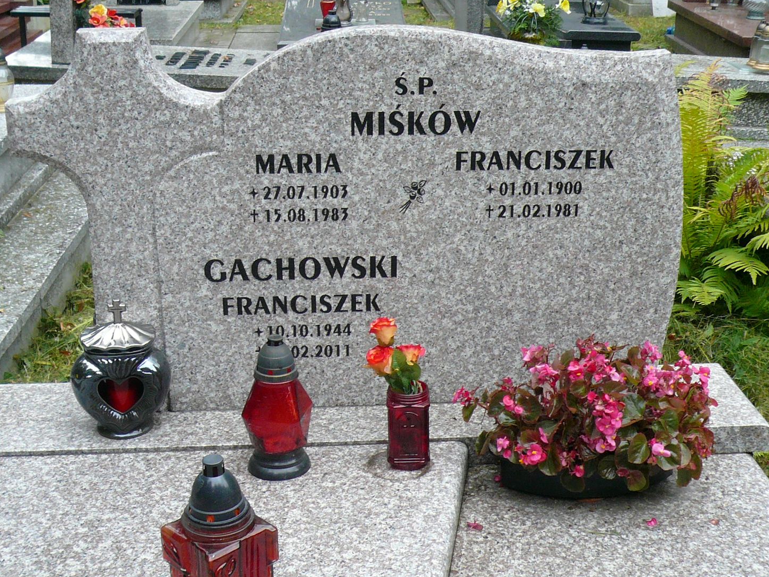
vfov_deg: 27.5
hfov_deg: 36.2
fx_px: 1178
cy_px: 286
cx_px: 399
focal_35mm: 53
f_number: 3
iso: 100
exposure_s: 1/160
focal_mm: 5.4
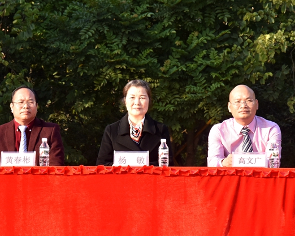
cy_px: 118
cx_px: 131
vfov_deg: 10.1
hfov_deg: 12.6
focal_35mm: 153
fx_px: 1335
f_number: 8
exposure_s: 1/500
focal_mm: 90
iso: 640
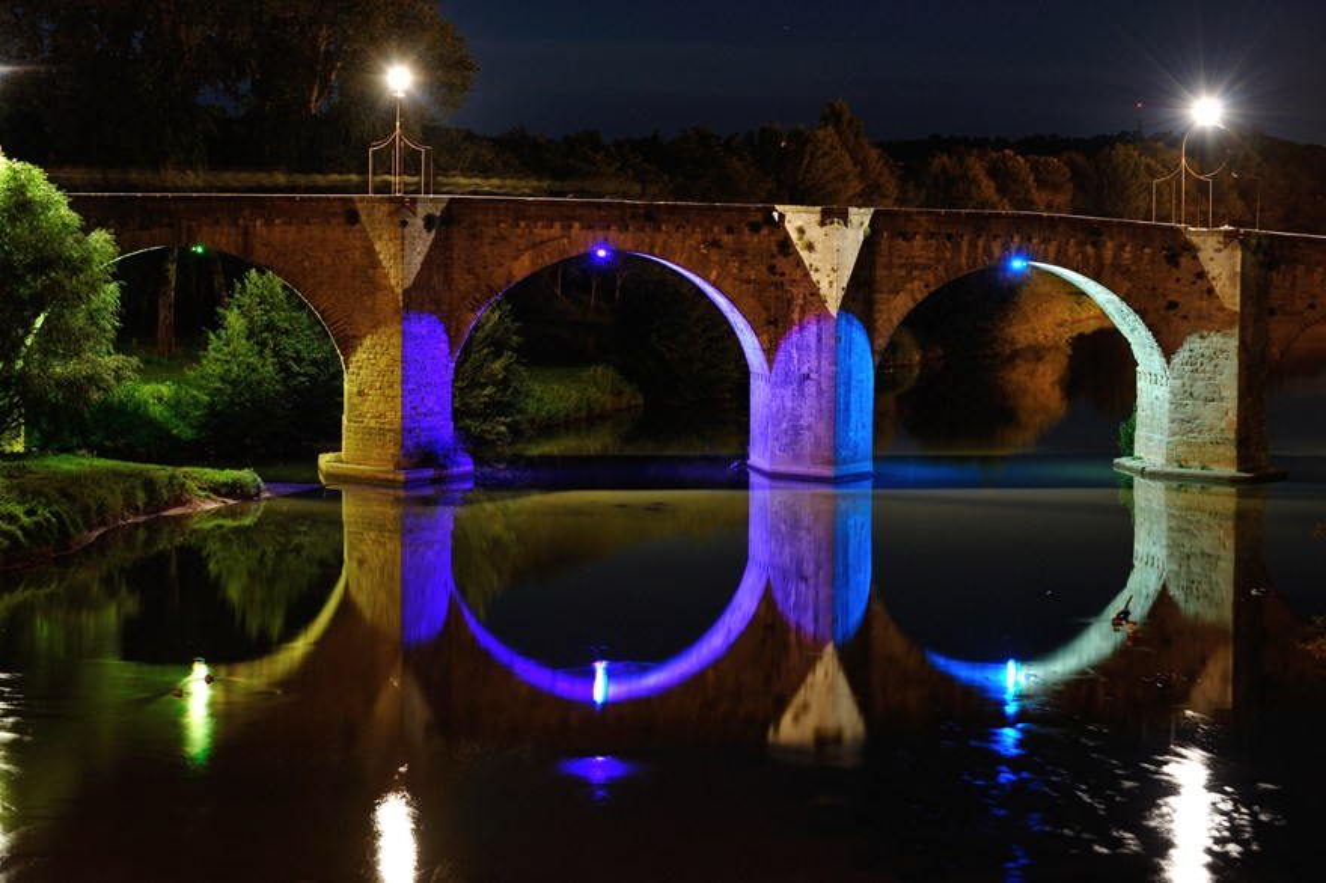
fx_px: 3129
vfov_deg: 16.1
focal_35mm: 85
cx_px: 663
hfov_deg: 23.9
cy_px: 442
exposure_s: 20
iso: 400
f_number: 8
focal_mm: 85
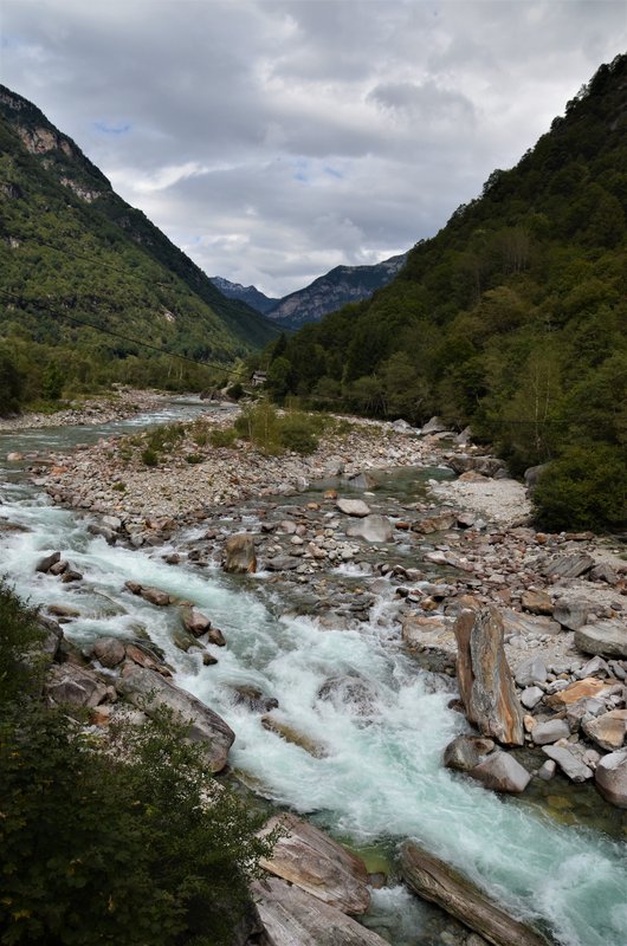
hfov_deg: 47.7
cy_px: 473
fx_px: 708
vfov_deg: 67.5
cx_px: 314
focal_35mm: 27
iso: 320
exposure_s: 1/320
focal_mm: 18
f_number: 9
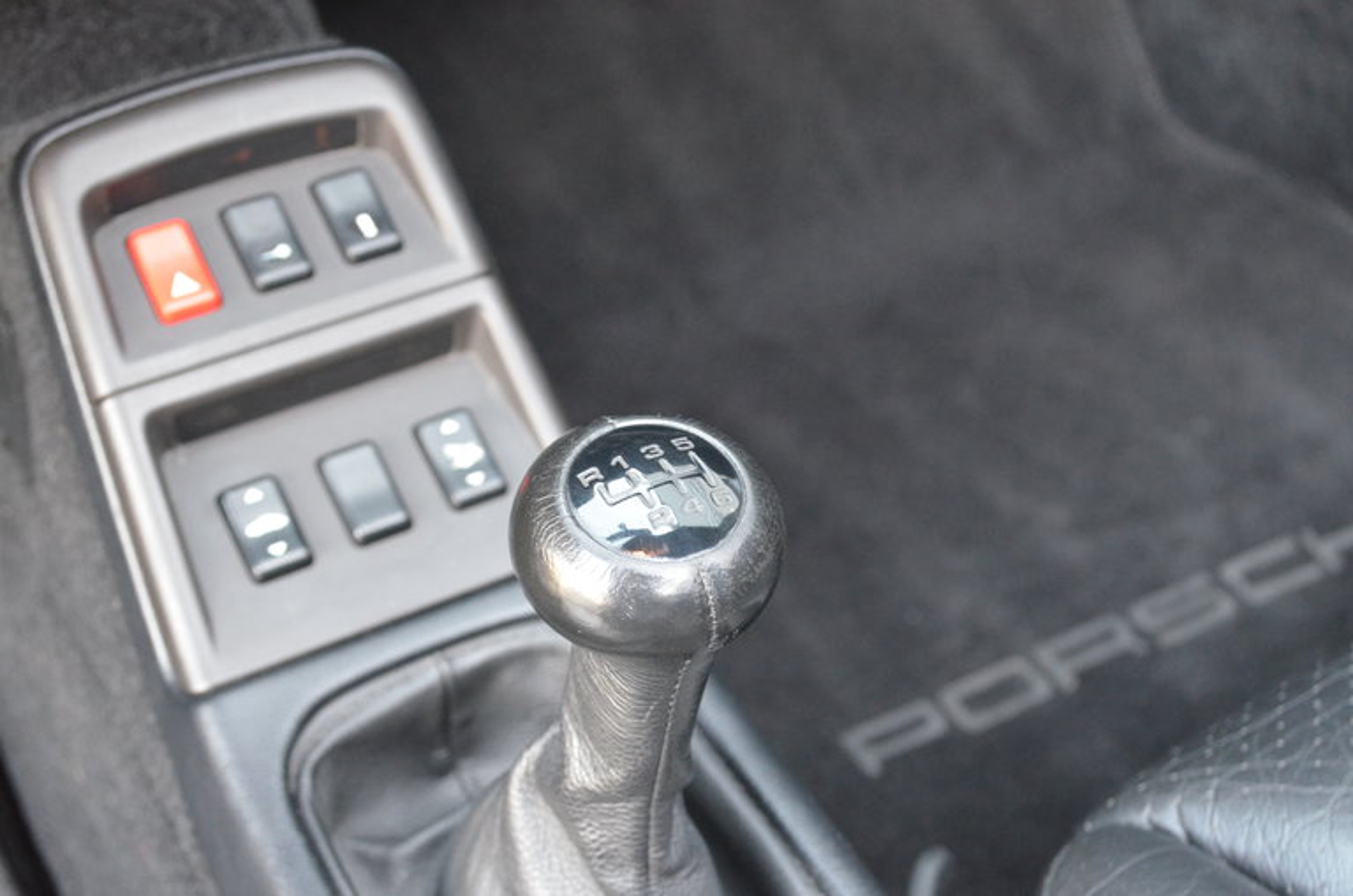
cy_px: 448
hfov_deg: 33.5
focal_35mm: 60
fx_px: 2251
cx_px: 676
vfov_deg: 22.5
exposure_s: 1/30
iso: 3200
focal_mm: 40
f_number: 5.3
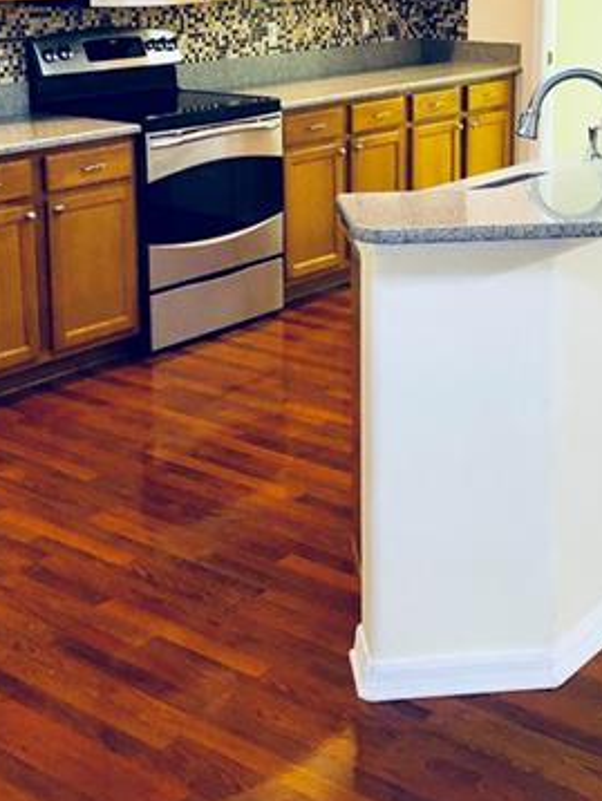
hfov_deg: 24.4
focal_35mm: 60
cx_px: 365
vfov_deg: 31.6
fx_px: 1390
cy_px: 201
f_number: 1.8
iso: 80
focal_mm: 4
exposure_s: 1/15
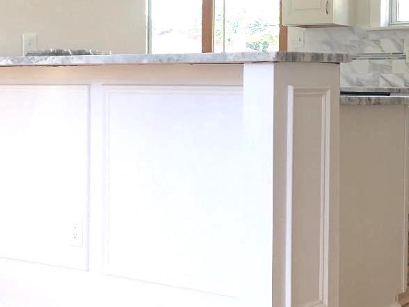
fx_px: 839
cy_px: 81
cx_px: 351
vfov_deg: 20.6
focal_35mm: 71
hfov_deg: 26.7
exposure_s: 1/40
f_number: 2.2
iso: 25
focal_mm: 4.15
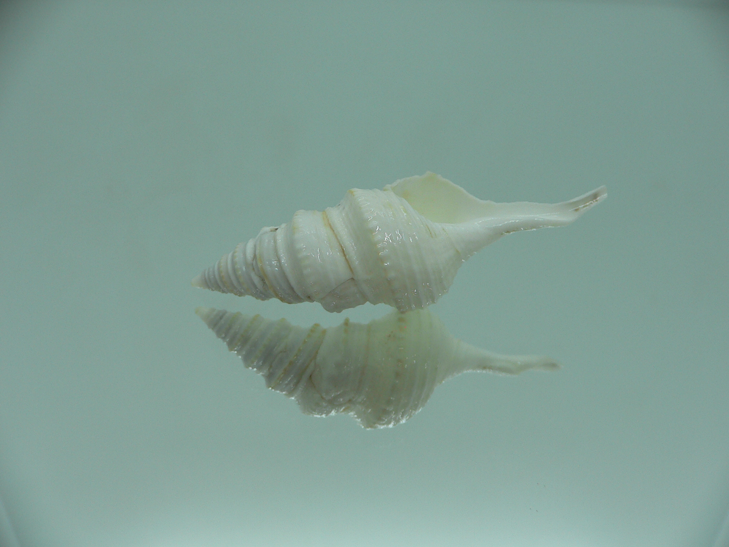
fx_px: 737
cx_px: 364
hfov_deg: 52.6
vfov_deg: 40.7
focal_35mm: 35
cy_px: 274
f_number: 2.8
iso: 80
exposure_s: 1/80
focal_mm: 4.6
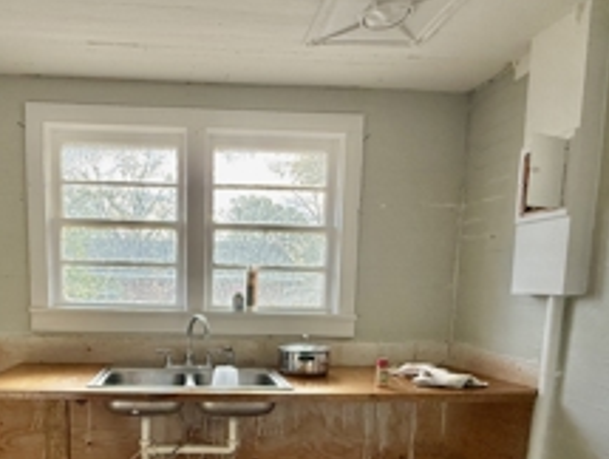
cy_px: 337
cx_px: 201
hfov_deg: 65.4
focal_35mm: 26
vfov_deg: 51.2
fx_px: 458
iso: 125
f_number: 2.2
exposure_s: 1/99
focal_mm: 2.22
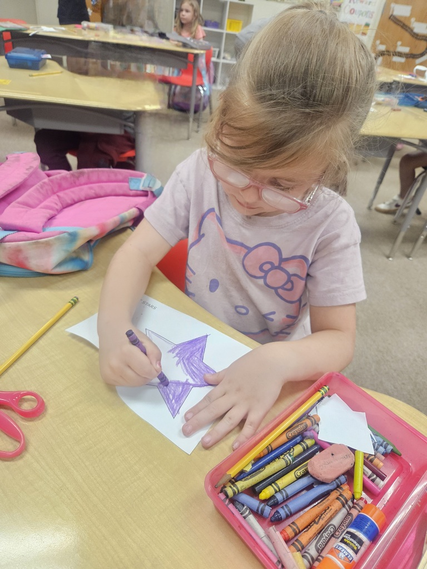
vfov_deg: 73.9
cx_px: 214
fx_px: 378
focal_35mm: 23
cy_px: 284
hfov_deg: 58.9
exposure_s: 1/120
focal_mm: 5.4
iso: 640
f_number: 1.8
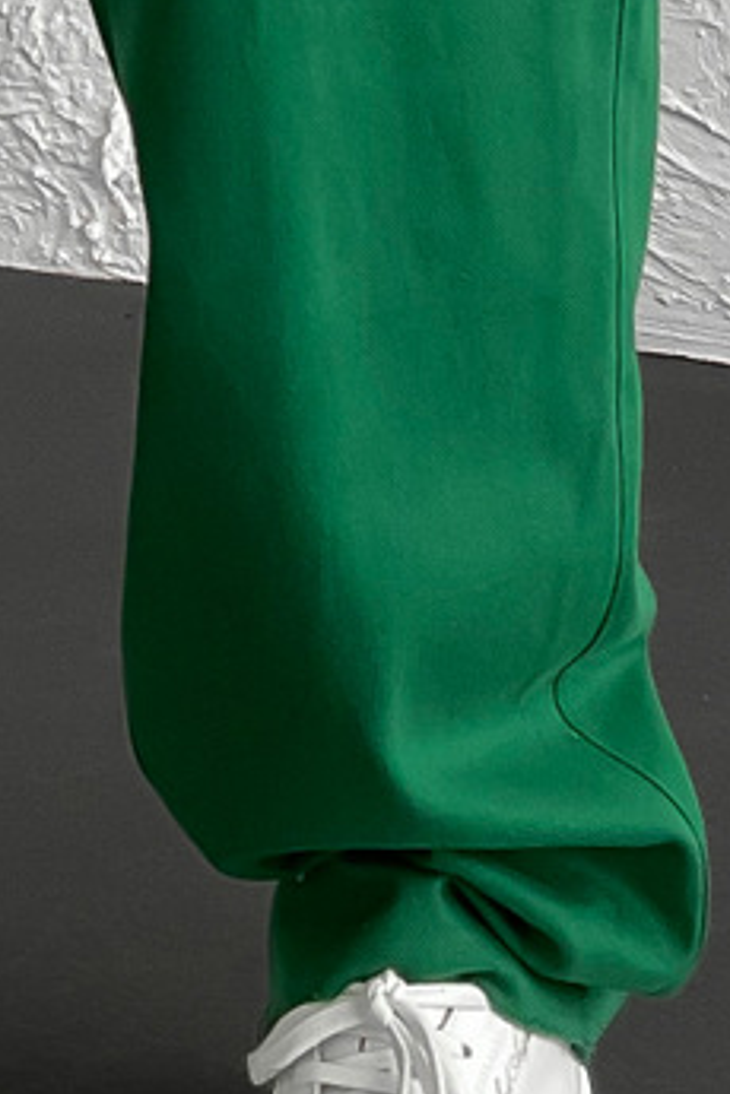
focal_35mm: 140
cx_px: -203
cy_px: -498
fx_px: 4258
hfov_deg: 9.6
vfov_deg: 13.8
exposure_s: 1/120
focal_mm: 3
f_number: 1.8
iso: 64
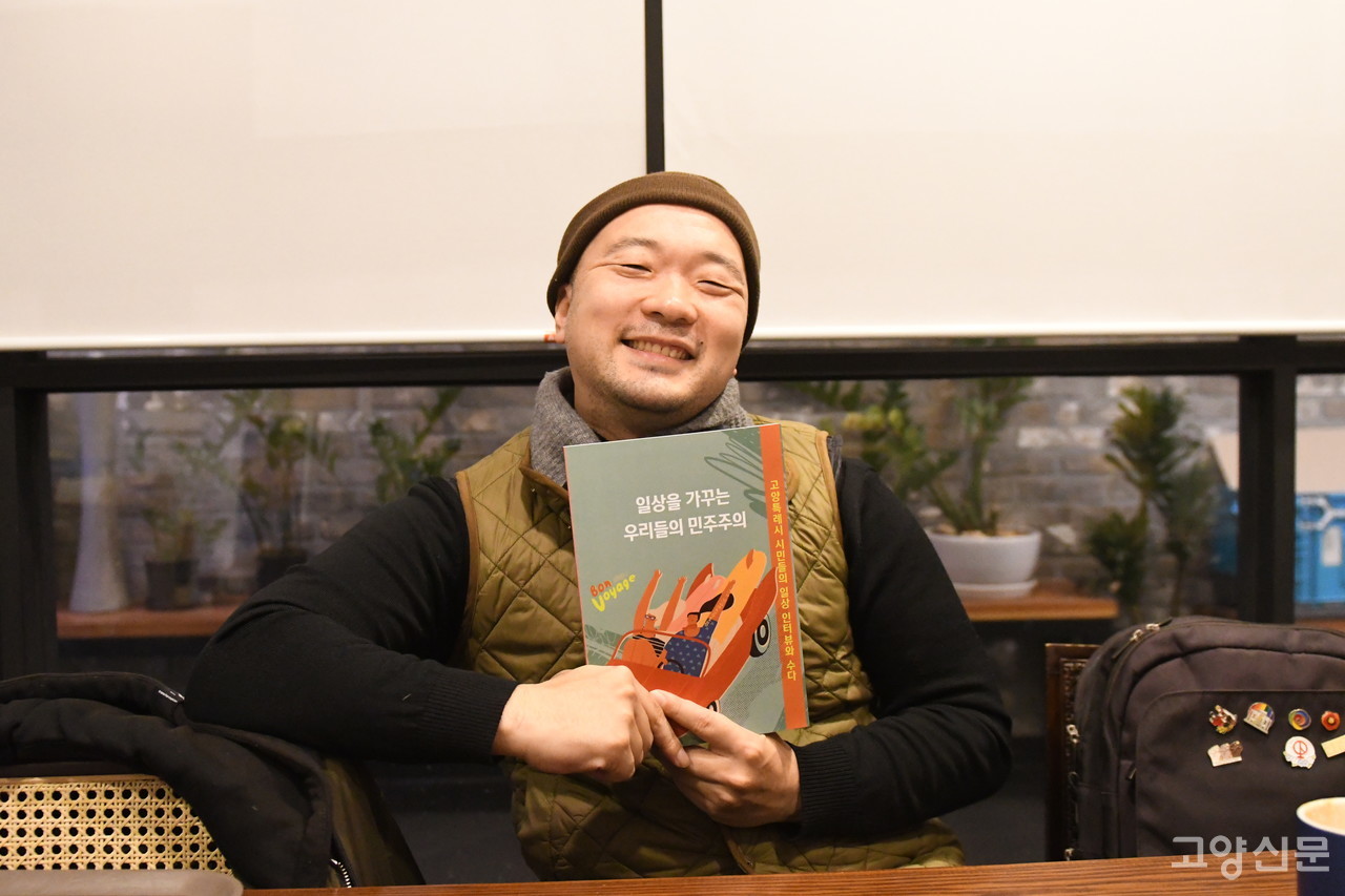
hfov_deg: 53.1
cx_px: 672
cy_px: 448
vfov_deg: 36.9
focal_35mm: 36
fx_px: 1345
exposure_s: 1/320
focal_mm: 24
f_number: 2.8
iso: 8000
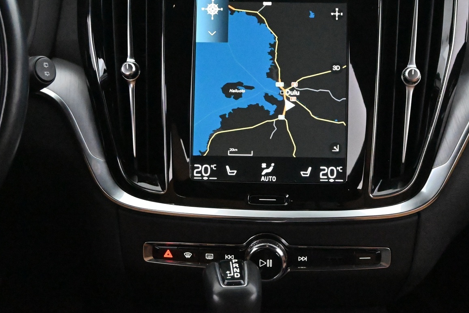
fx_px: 960
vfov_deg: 18.5
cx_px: 270
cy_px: 124
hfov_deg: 27.4
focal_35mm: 74
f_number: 5.3
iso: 18000
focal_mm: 35
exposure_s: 1/60
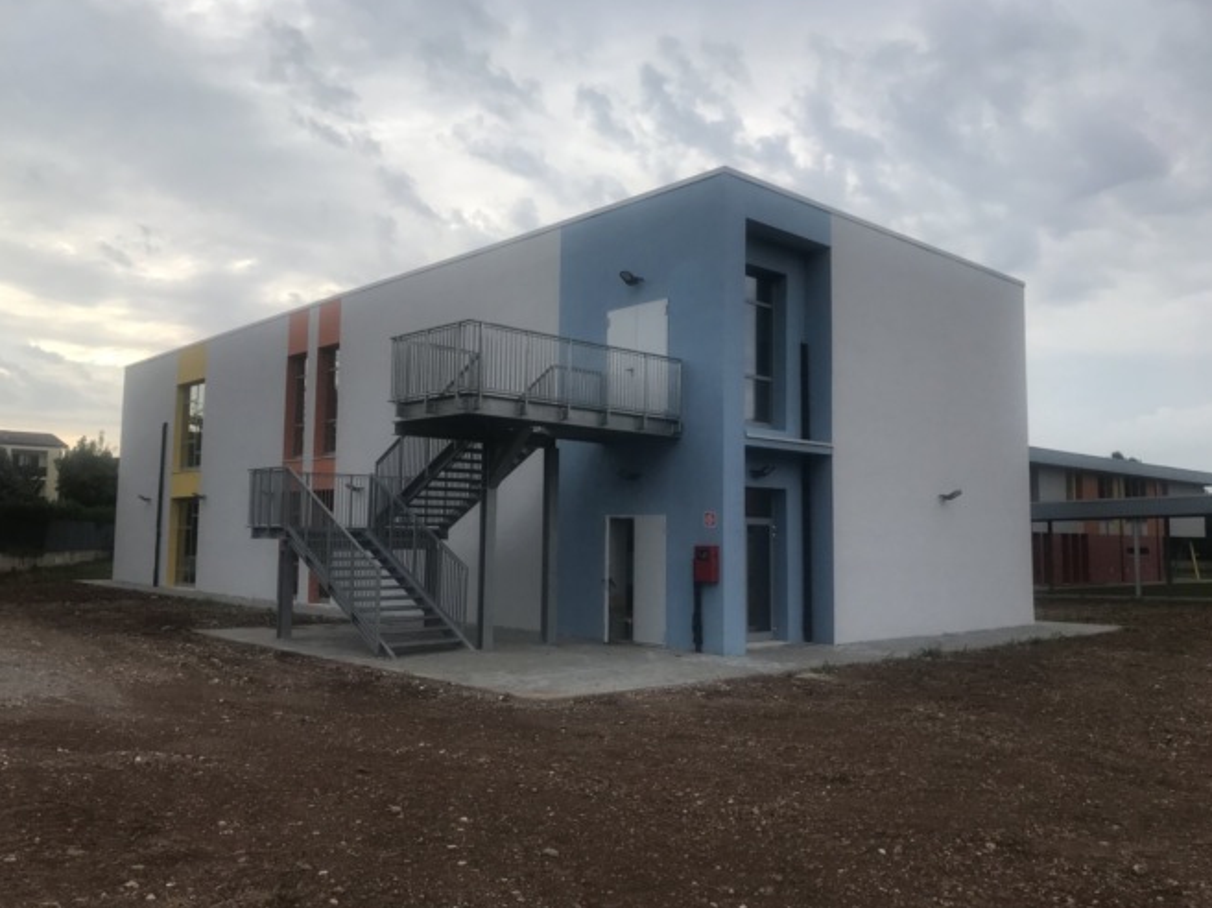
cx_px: 594
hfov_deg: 61.7
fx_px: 1015
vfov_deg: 48.2
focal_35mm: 29
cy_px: 447
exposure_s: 1/1473
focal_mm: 3.99
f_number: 1.8
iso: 20
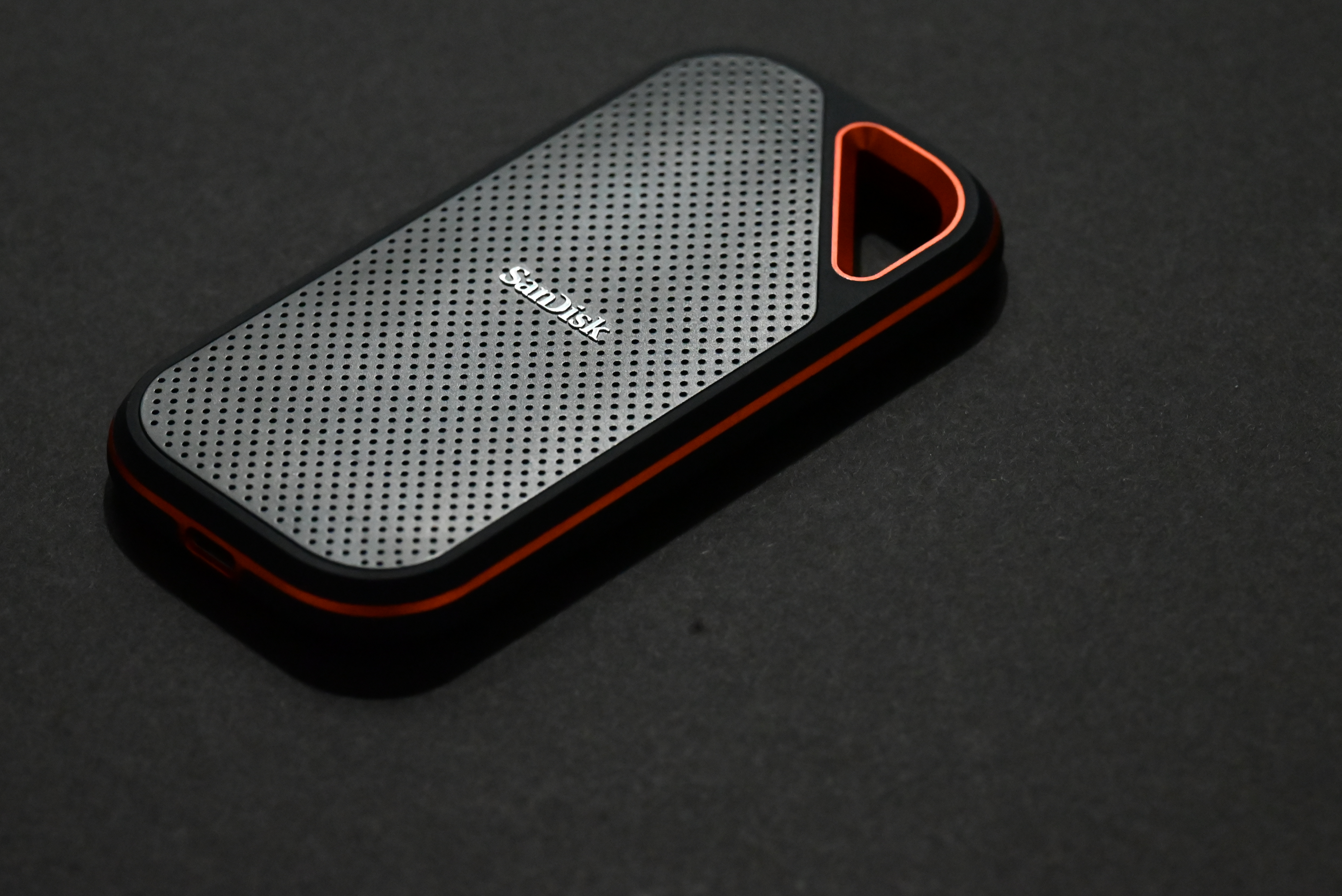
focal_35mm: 242
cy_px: 365
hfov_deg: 8.5
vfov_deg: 5.7
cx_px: 579
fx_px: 9024
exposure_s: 1/25
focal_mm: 200
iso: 8000
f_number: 9
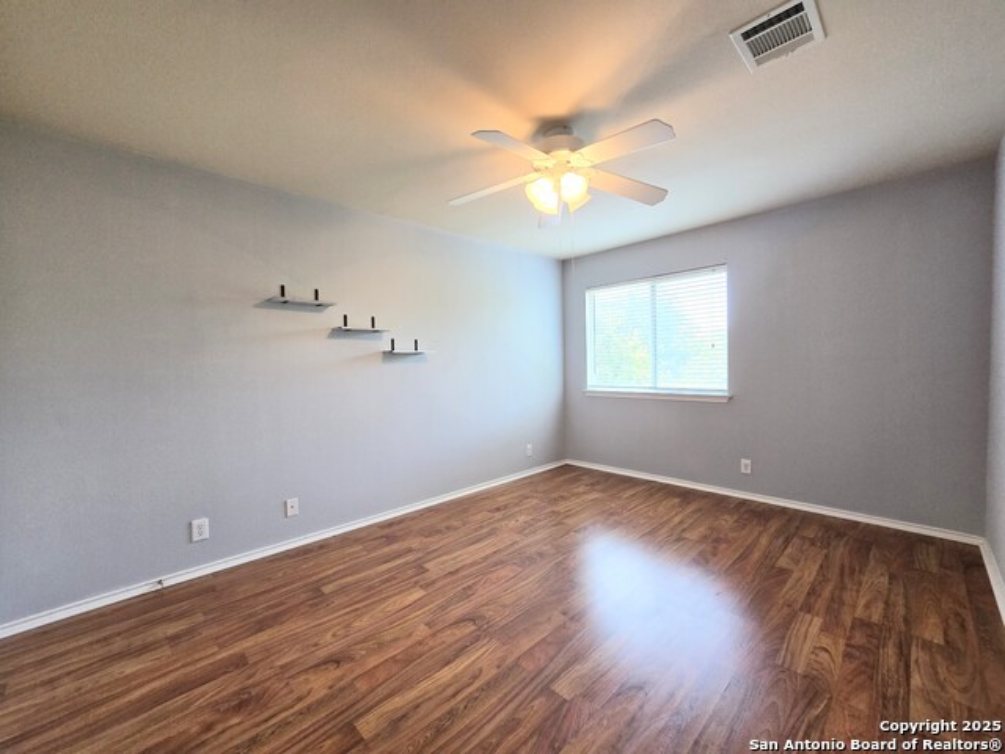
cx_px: 502
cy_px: 377
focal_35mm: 13
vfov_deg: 89.9
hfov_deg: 106.2
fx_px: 377
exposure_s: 1/60
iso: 200
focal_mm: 2.2
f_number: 2.2
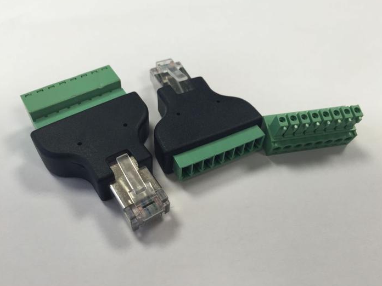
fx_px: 331
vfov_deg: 46.8
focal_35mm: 30
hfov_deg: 60.0
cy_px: 142
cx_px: 196
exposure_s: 1/50
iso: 40
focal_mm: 4.15
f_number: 2.2
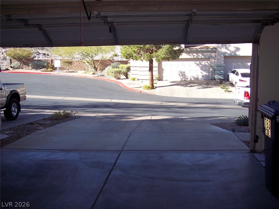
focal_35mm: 39
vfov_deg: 36.8
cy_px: 104
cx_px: 140
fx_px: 314
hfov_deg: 47.9
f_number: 3.4
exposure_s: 1/350
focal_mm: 8
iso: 100
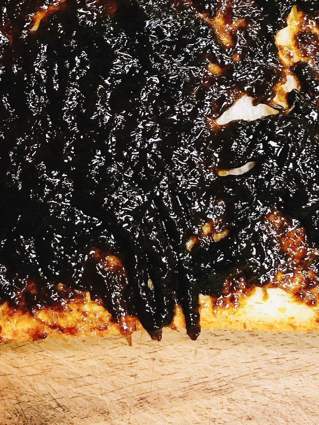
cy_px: 60
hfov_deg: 23.3
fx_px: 774
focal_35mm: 63
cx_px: 152
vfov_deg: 29.7
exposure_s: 1/17
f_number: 1.8
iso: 64
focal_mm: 3.99
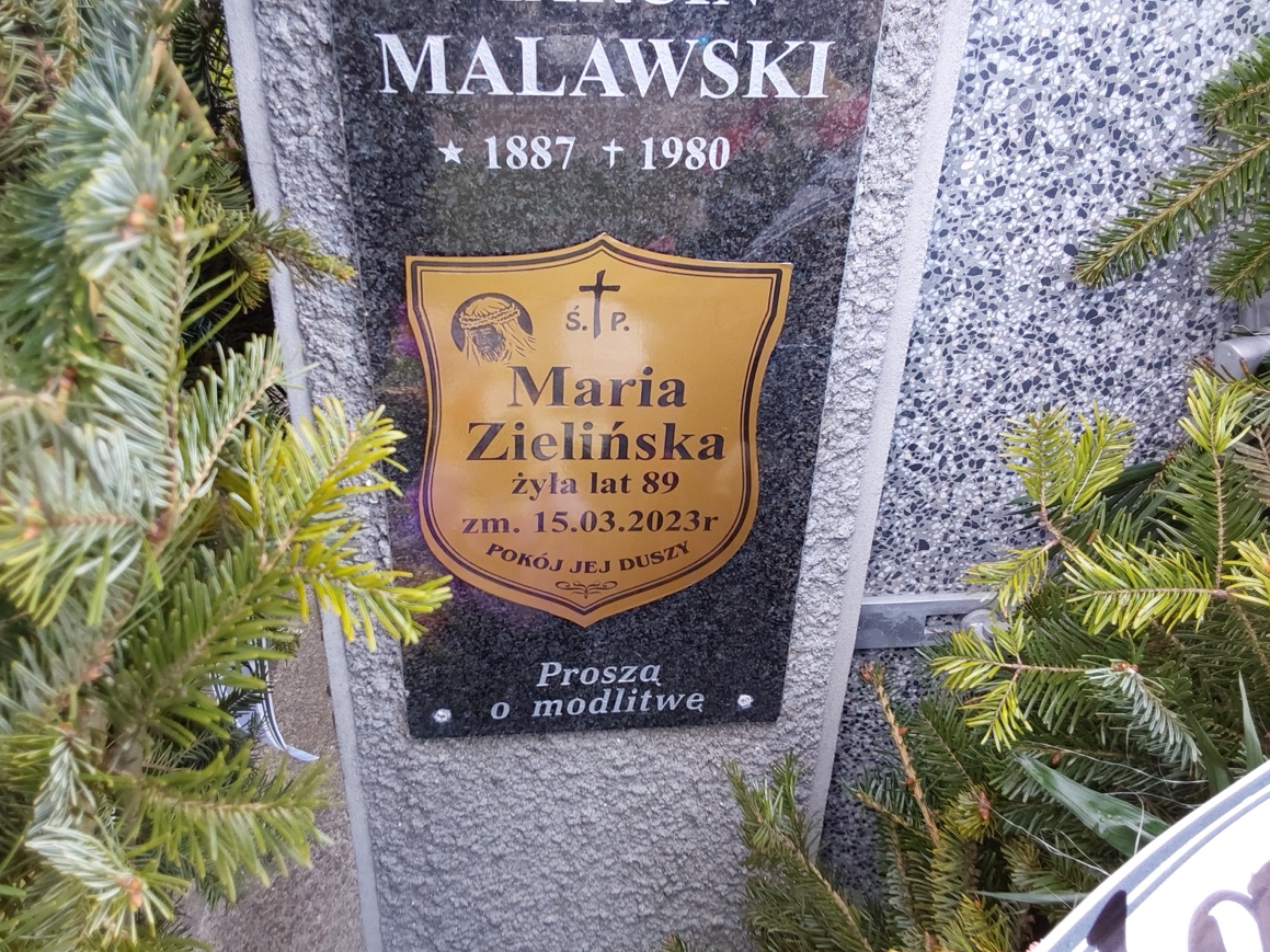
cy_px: 471
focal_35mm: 29
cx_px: 620
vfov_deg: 48.2
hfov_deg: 61.7
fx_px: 1064
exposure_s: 1/100
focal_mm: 2.91
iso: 50
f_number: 1.9
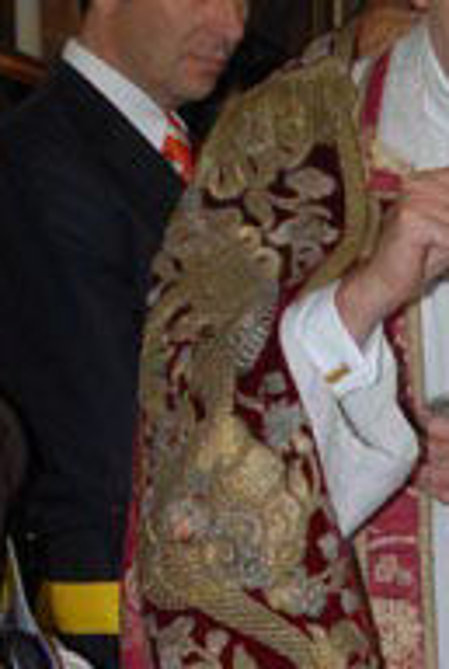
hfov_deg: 9.0
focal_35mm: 150
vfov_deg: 13.1
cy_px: 892
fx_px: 2791
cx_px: 675
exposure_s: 1/60
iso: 400
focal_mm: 24
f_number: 5.6
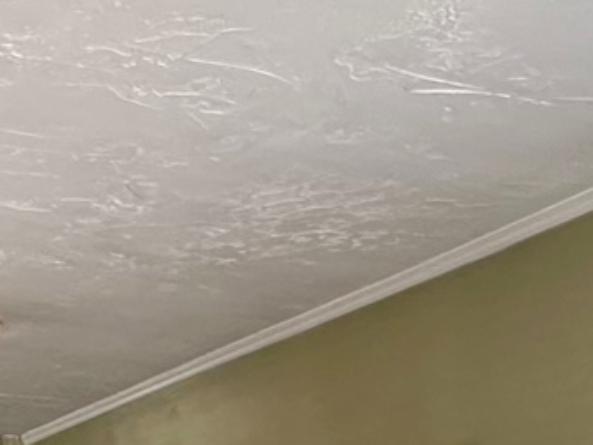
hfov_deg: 20.2
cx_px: -288
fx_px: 1439
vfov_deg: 14.1
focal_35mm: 84
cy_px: 950
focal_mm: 2.22
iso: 160
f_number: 2.2
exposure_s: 1/60
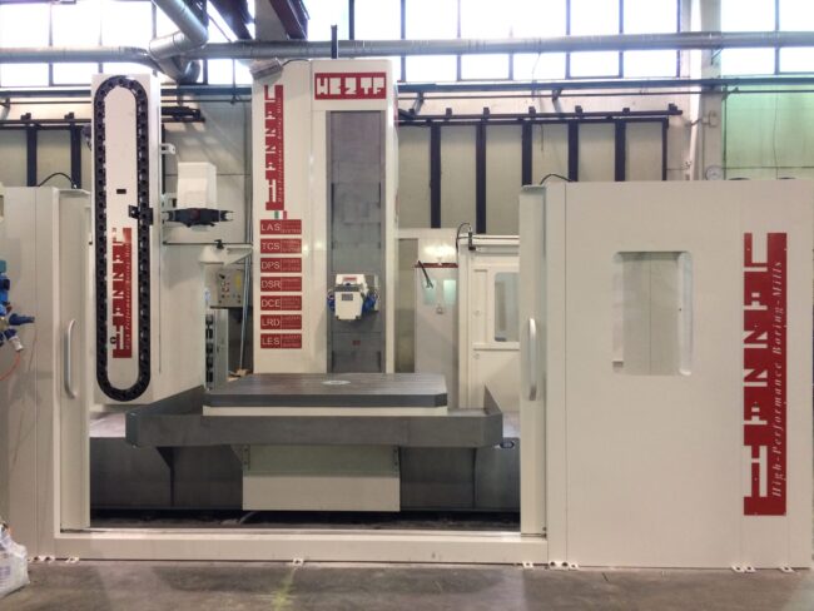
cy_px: 306
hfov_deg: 61.6
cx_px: 407
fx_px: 682
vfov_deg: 48.3
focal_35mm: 29
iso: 250
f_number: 2.2
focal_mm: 4.15
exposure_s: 1/33
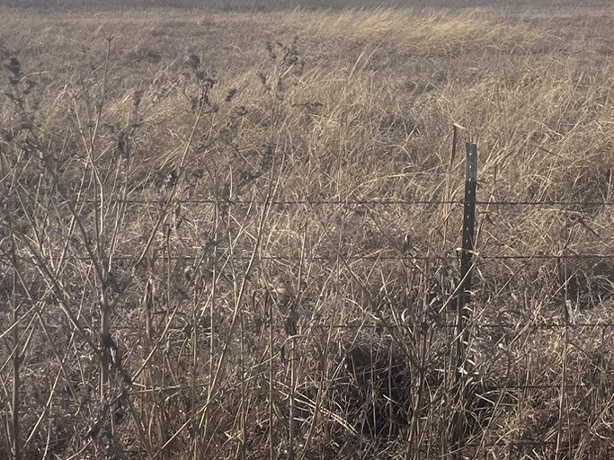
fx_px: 1383
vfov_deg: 18.5
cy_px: 24
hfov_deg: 22.5
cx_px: 792
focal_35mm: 78
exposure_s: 1/3521
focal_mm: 5.1
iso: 50
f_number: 1.6
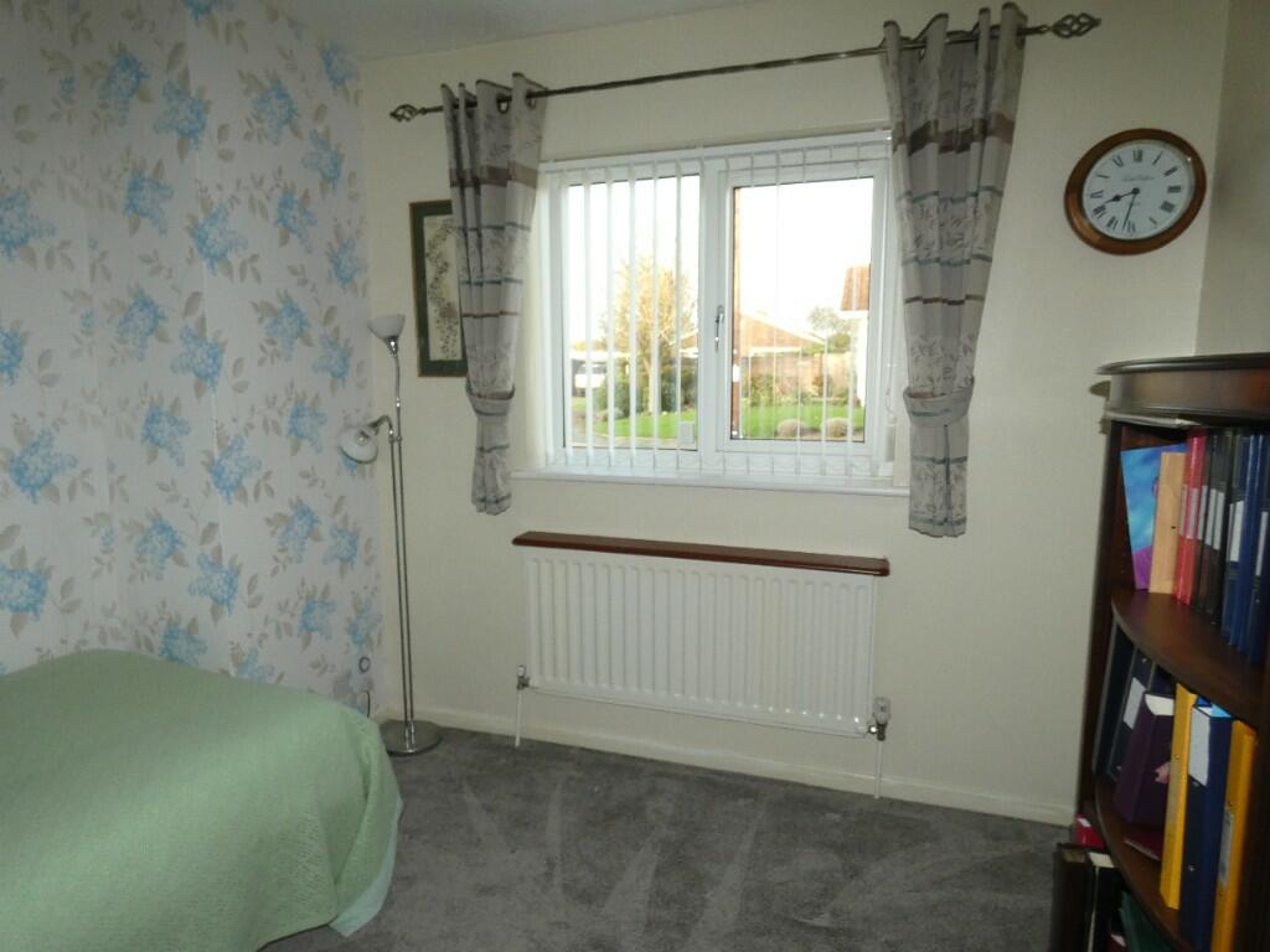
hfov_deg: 81.7
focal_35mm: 20
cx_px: 635
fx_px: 734
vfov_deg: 66.0
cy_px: 476
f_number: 3.5
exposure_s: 1/30
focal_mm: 3.6
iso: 200
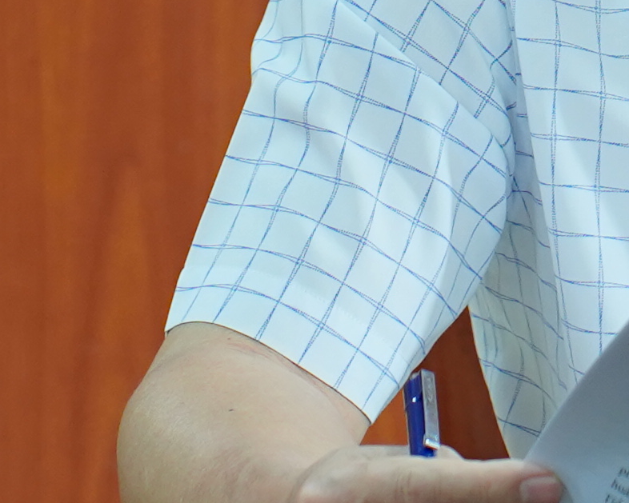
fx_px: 9998
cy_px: -719
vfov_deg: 2.9
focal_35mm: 537
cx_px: 927
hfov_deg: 3.6
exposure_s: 1/160
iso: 800
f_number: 4
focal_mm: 75
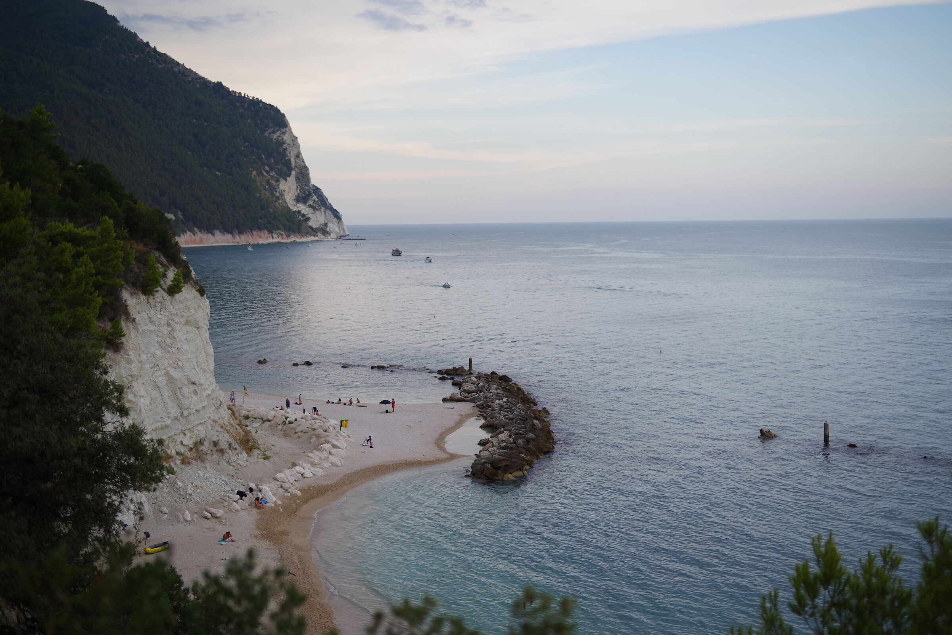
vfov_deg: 27.0
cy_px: 318
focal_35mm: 50
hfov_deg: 39.6
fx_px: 1323
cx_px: 476
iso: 100
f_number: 1.8
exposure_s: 1/500
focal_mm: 50
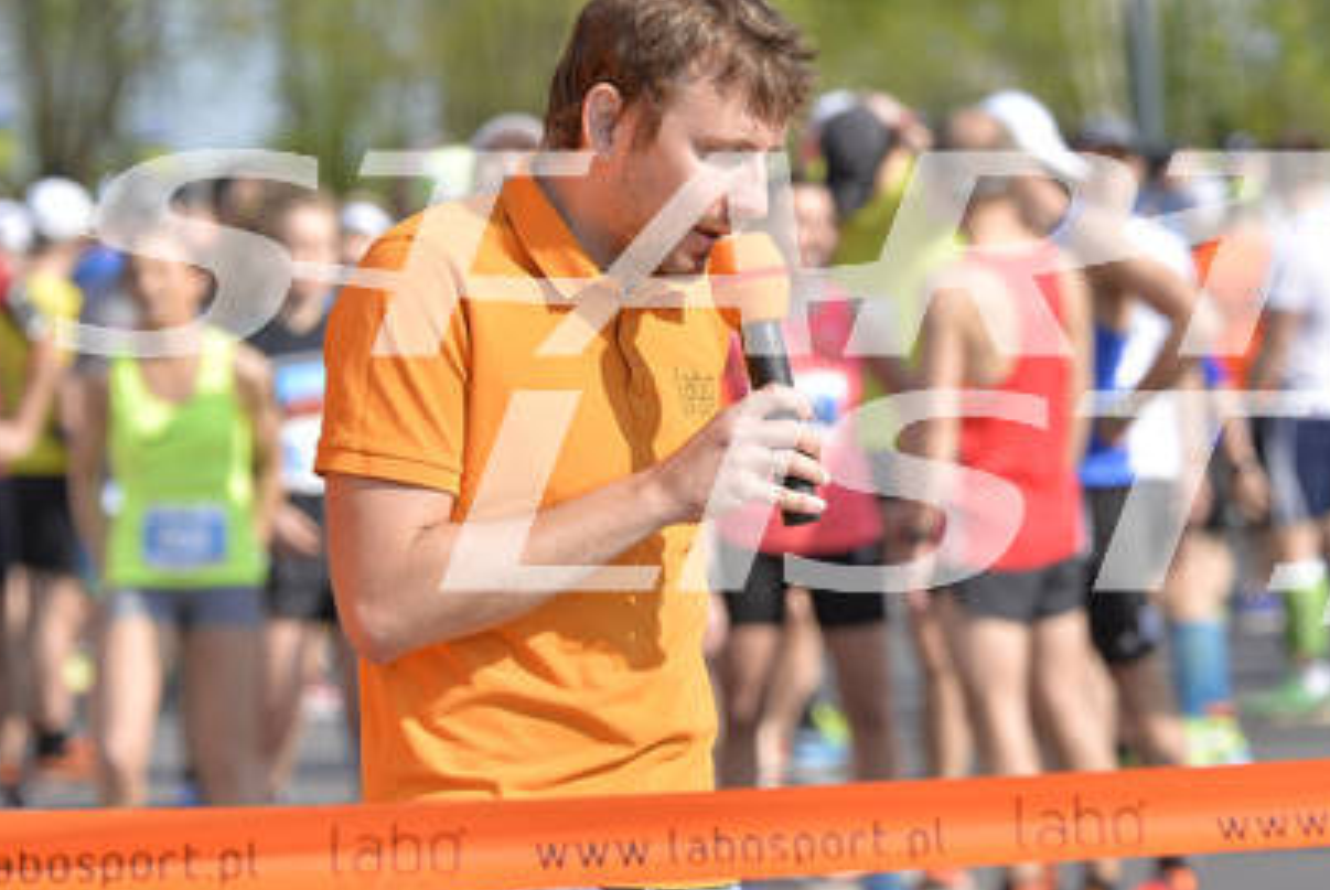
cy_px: 333
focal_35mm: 194
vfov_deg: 7.1
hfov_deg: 10.6
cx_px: 926
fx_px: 7175
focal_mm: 122
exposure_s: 1/2500
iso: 200
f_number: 4
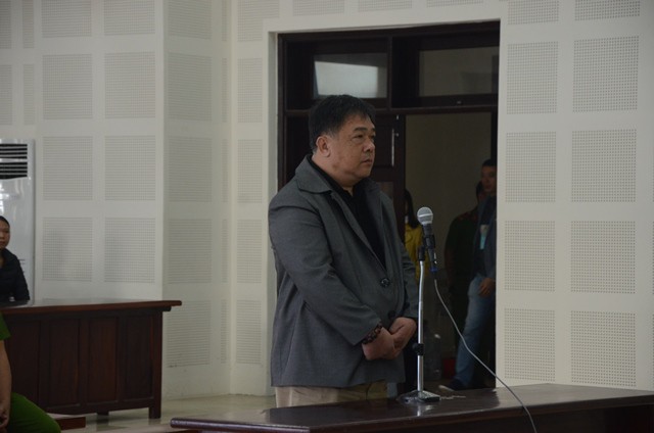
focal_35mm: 135
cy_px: 216
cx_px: 327
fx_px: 2448
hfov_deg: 15.2
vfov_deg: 10.1
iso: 1250
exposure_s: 1/60
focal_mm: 90
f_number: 5.6
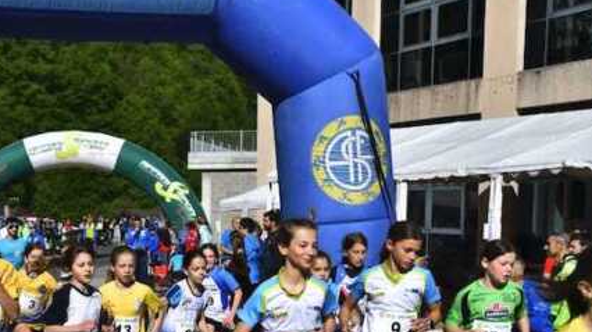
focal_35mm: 60
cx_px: 163
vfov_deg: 19.6
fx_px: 941
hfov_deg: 34.3
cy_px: 308
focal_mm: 35
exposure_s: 1/8000
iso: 160
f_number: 2.8
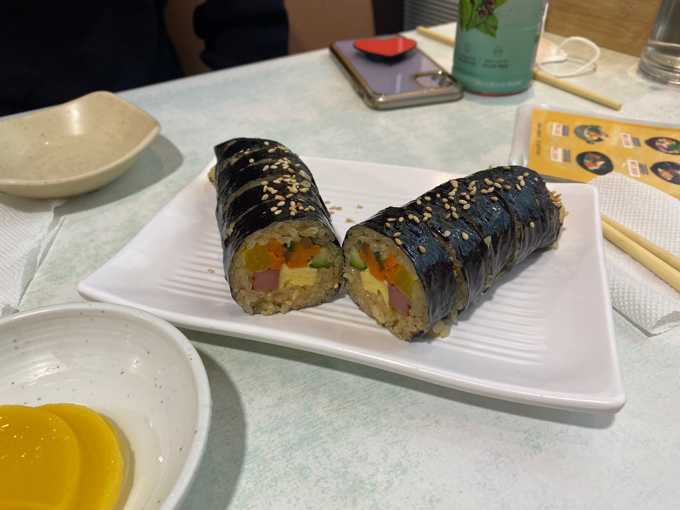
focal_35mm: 26
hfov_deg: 67.3
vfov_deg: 53.1
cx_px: 340
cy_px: 255
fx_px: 511
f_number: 1.8
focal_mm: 4.25
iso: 100
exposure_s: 1/120
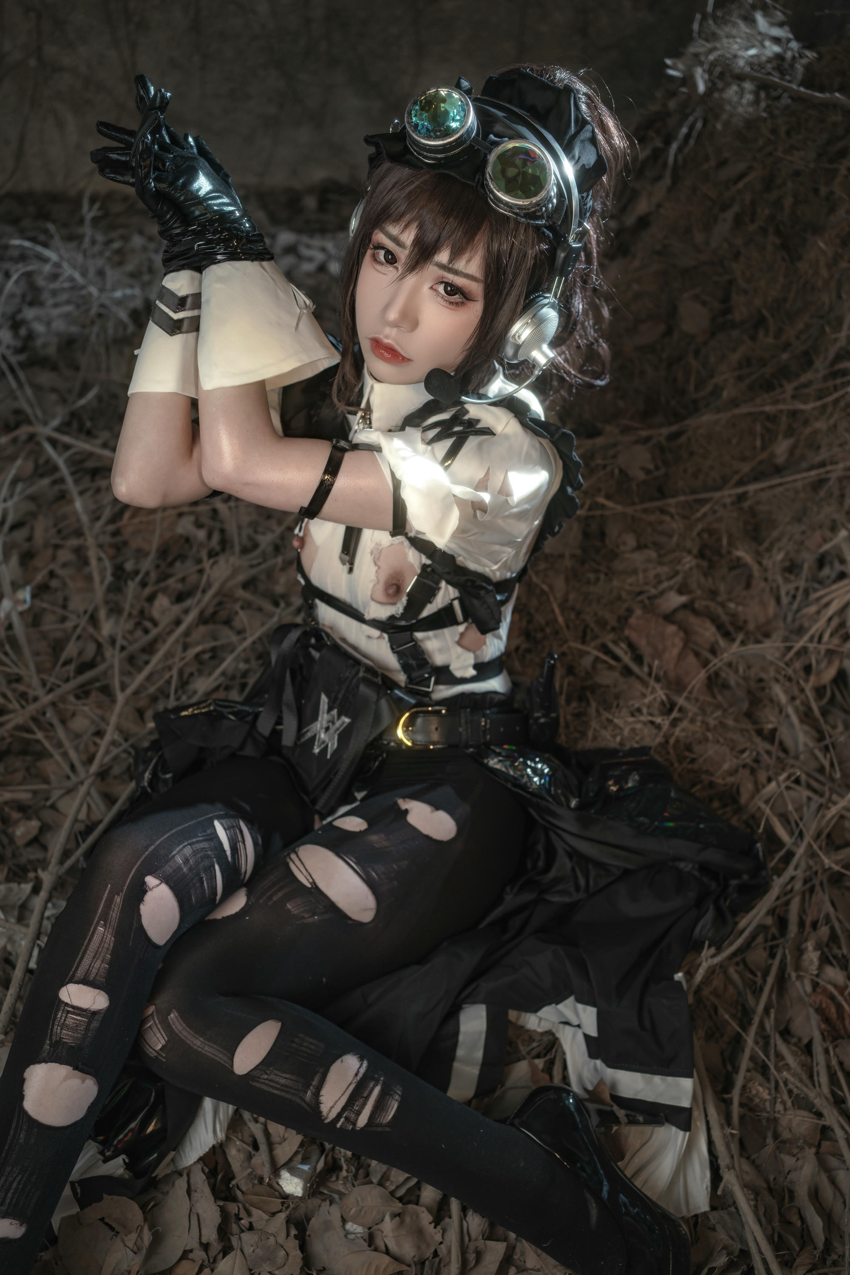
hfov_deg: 37.9
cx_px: 425
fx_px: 1239
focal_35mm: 35
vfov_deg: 54.4
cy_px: 638
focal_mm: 35
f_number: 3.2
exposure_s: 1/30
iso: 200
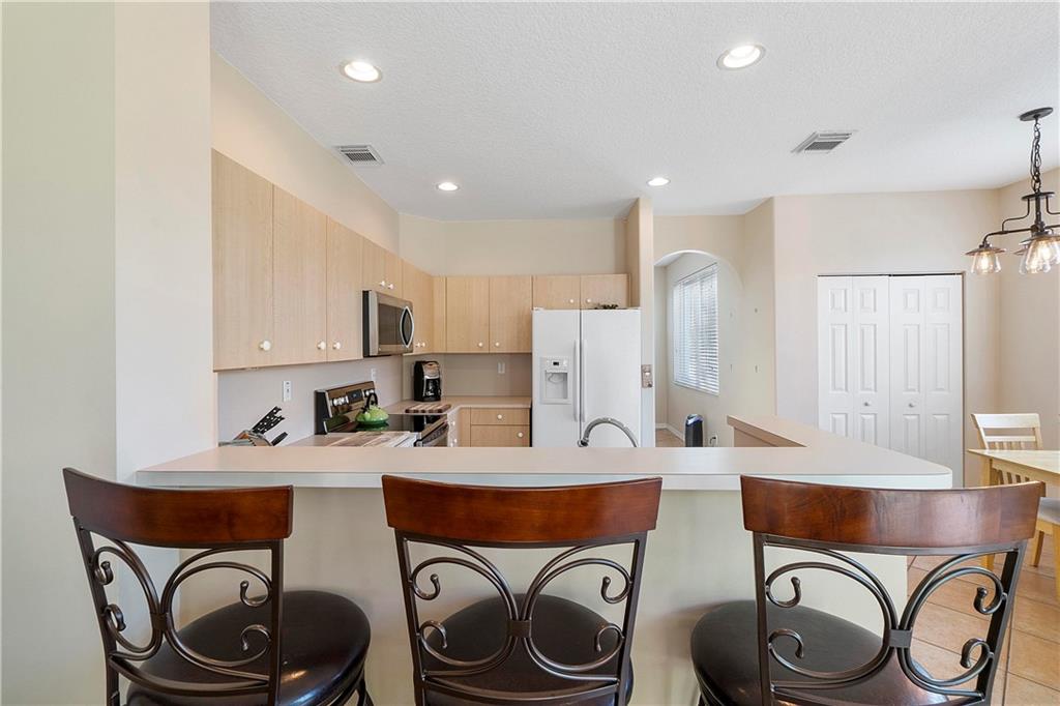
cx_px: 530
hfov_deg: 100.4
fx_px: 441
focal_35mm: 15
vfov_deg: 77.3
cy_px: 353
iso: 160
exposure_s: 1/6
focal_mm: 10
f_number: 11
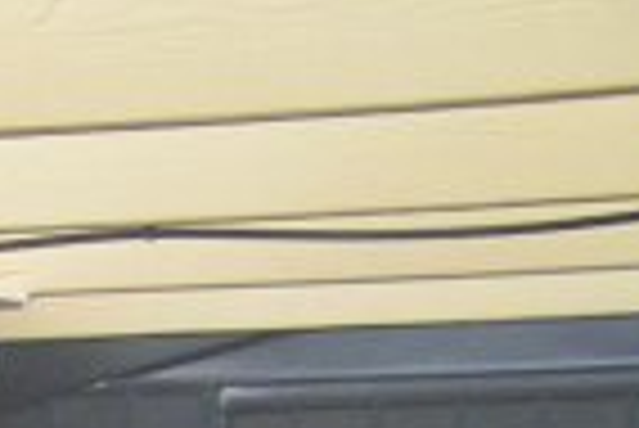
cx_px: -1098
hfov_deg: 8.2
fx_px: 3962
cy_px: 1275
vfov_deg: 5.8
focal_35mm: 223
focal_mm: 6.3
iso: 100
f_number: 2.8
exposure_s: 1/50
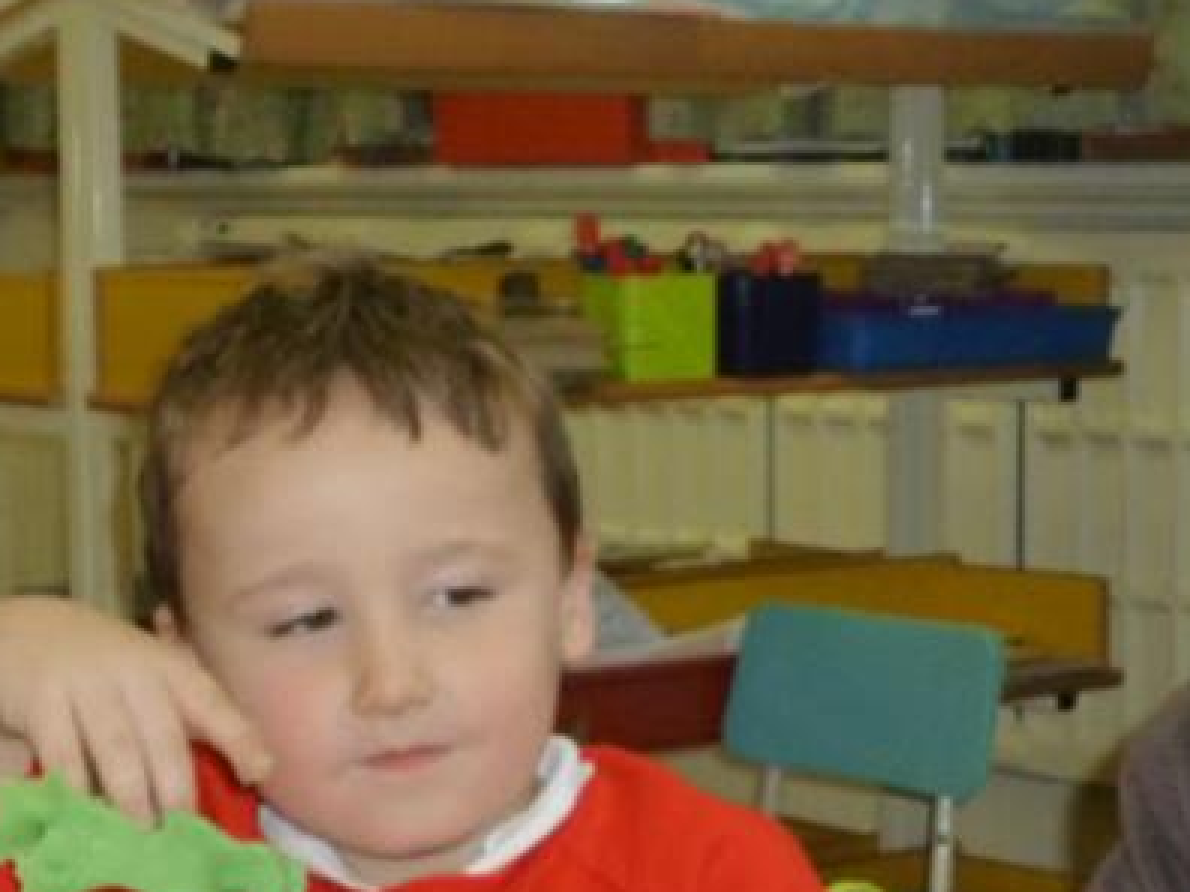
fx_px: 3644
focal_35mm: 106
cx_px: 841
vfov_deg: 13.9
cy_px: 691
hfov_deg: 18.5
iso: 400
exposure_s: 1/60
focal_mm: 7.3
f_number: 3.7
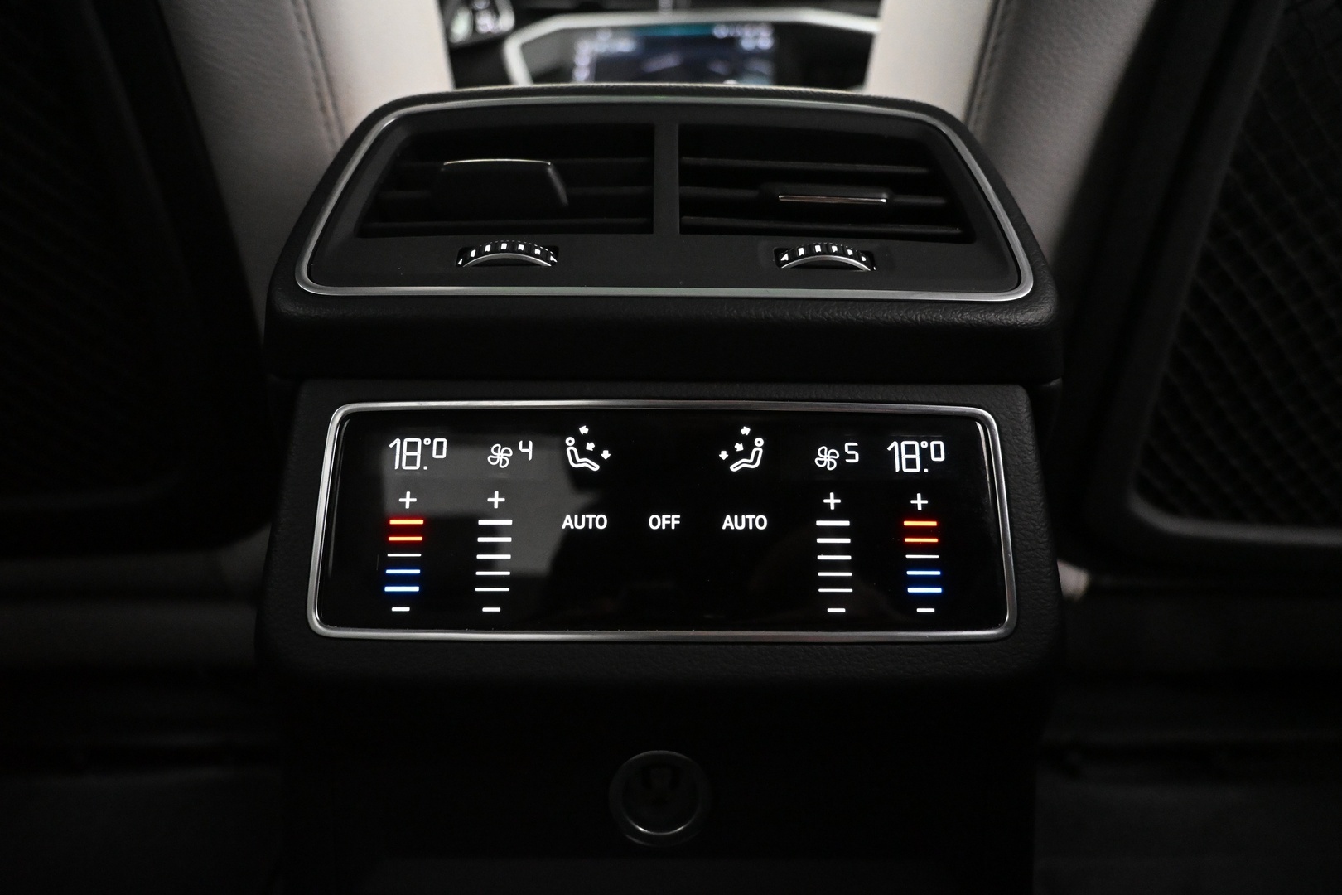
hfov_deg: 73.7
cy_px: 448
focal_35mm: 24
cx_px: 671
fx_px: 895
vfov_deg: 53.1
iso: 6400
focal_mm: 16
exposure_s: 1/60
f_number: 3.5
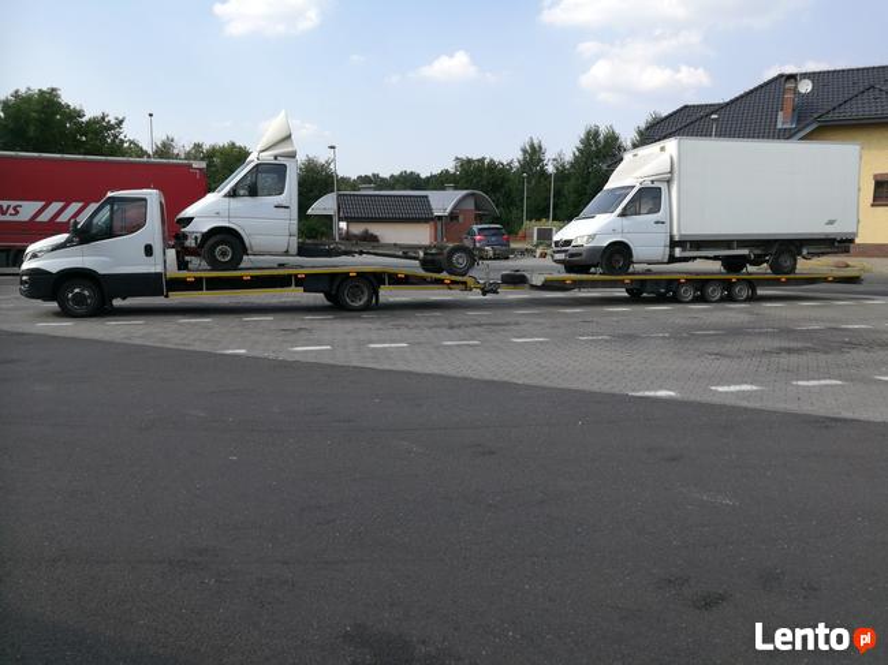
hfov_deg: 65.3
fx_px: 692
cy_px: 332
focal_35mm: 27
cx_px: 444
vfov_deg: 51.3
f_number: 2.2
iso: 50
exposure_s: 1/662
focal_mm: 4.5
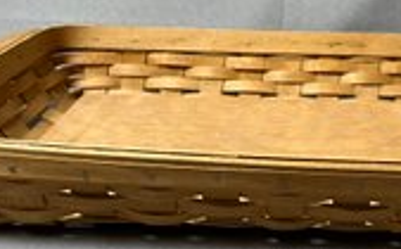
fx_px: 611
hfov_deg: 35.8
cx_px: 281
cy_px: 134
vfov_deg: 23.0
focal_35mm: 56
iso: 80
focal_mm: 5.7
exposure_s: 1/60
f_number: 1.5
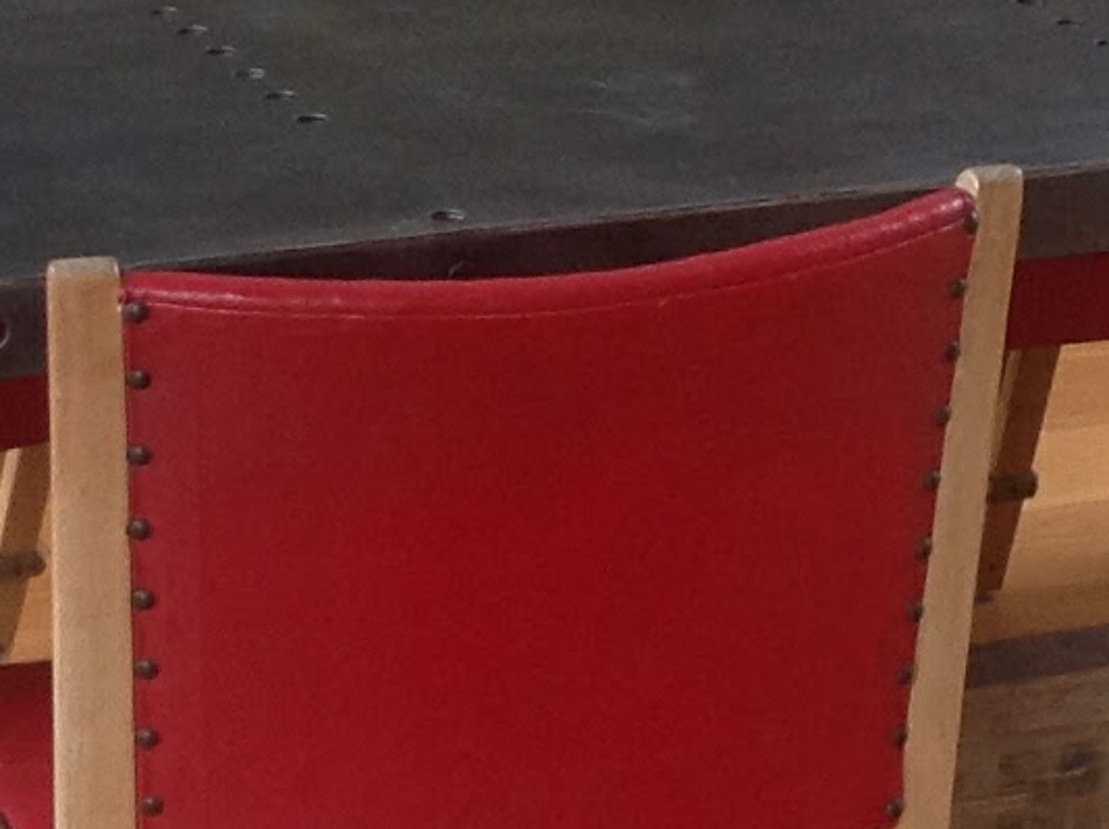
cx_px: 797
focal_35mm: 170
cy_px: 172
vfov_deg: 8.7
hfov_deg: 11.6
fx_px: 5439
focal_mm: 4.28
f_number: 2.4
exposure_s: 1/30
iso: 64
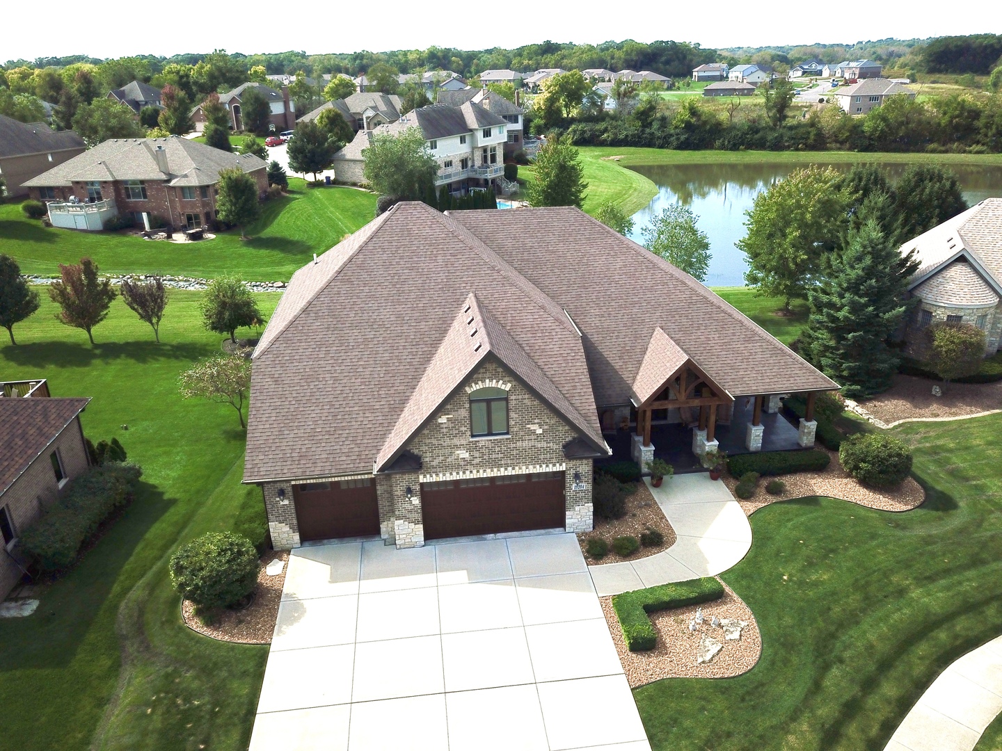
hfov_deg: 67.3
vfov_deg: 53.1
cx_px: 501
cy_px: 376
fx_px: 753
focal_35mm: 26
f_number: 2.2
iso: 100
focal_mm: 4.73
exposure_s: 1/2053
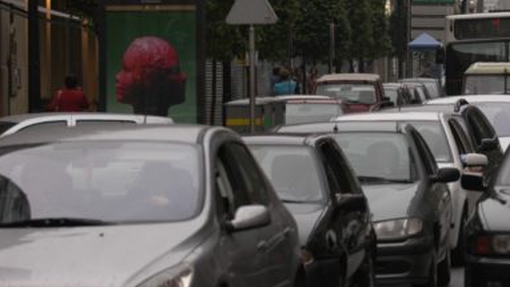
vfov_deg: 4.1
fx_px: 3975
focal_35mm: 294
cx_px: 452
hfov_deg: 7.3
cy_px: 107
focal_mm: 105
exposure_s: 1/180
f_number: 3.5
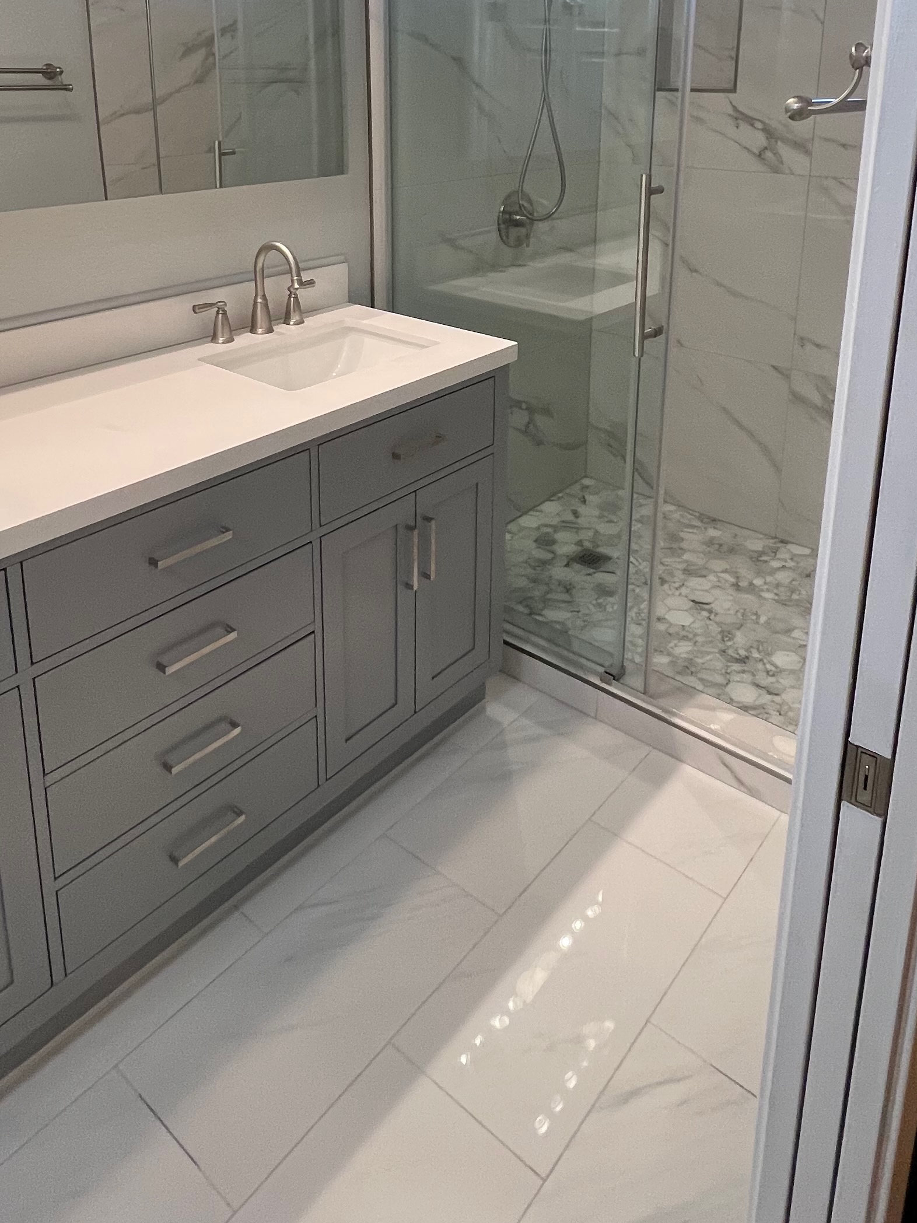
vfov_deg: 64.9
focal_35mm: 25
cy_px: 296
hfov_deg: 54.9
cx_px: 453
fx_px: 883
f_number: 1.8
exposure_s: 1/120
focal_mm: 1.57
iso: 160
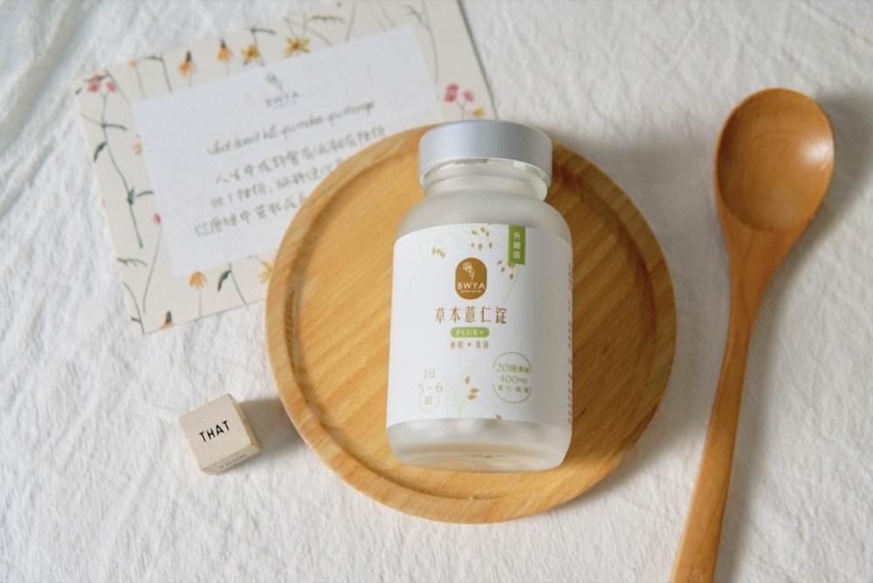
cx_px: 436
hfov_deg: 43.6
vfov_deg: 29.9
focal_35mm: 45
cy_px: 292
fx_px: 1092
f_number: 4
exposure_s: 1/60
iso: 200
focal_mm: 30
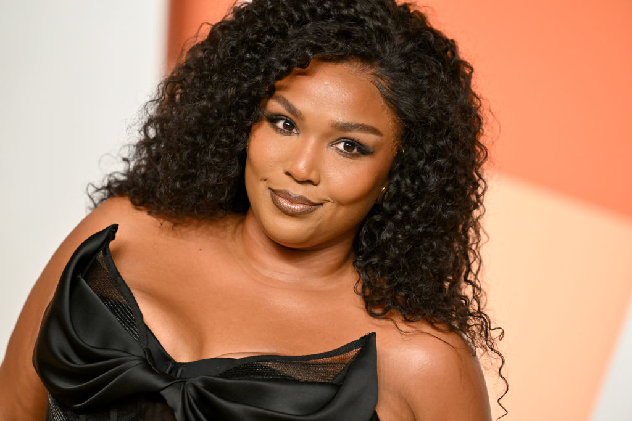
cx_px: 316
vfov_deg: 6.9
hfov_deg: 10.3
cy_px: 210
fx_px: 3511
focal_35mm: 200
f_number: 4
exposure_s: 1/1000
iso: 3200
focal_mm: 200
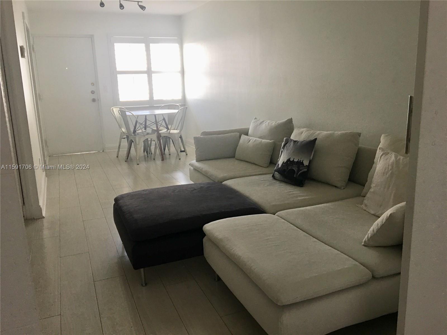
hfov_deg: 61.7
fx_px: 374
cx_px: 224
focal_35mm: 29
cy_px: 168
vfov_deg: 48.2
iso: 32
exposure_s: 1/15
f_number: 2.2
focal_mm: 4.15
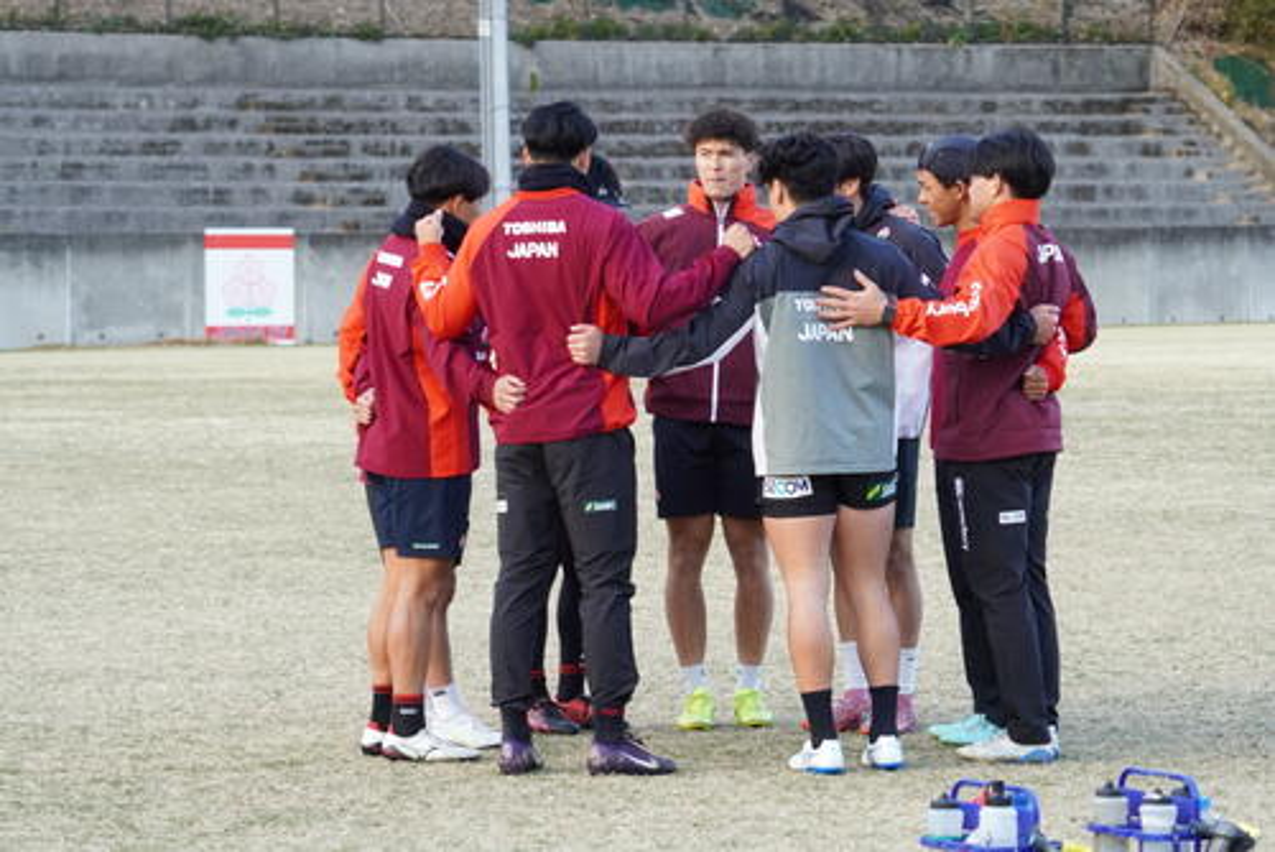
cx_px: 638
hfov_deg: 12.9
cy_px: 426
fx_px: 5634
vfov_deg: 8.6
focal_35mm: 159
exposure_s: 1/320
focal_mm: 106
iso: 1000
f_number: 5.6
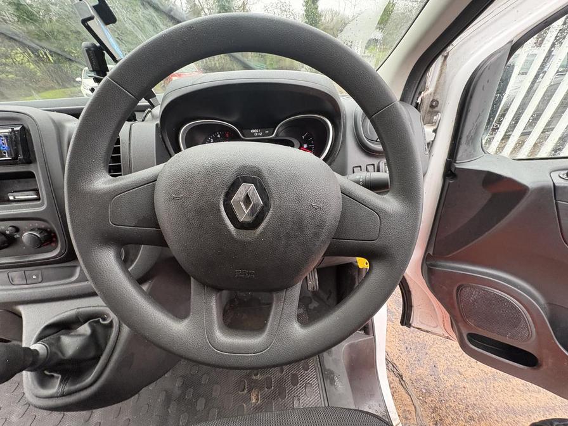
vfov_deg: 85.7
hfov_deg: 102.1
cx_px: 284
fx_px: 230
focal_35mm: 14
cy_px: 213
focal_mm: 2.22
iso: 320
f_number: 2.2
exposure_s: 1/60
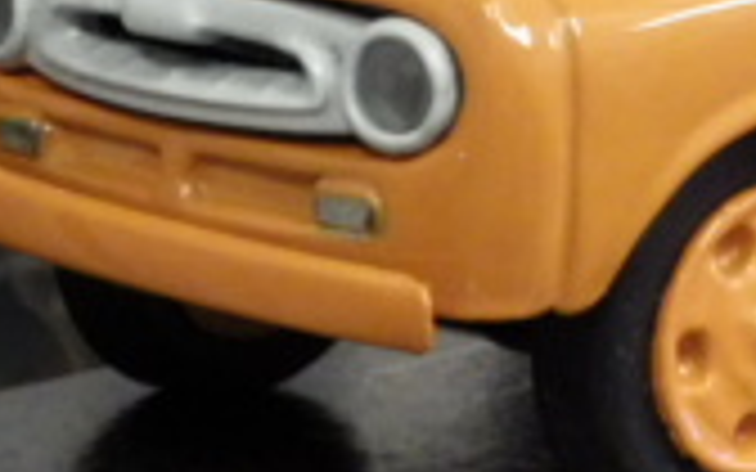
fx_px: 7232
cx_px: 1215
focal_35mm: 351
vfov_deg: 3.7
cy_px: 18
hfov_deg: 5.9
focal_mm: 15.6
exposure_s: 1/40
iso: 800
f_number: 4.4
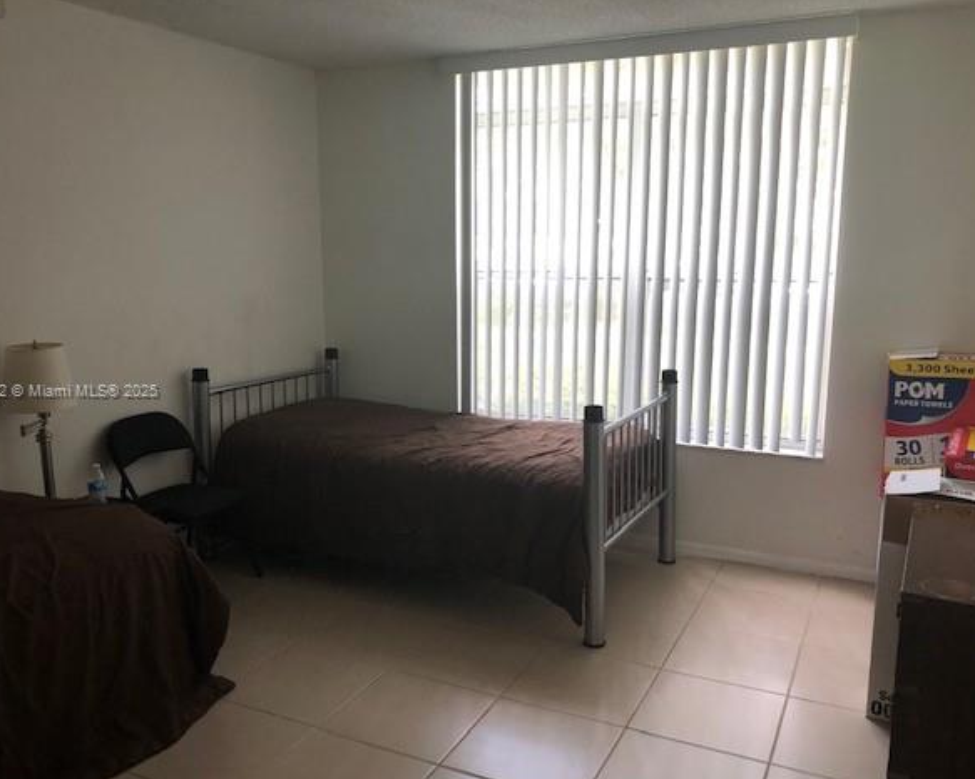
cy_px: 393
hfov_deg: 58.8
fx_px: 865
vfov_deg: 48.5
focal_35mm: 30
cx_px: 462
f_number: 1.8
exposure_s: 1/20
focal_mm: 3.99
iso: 32
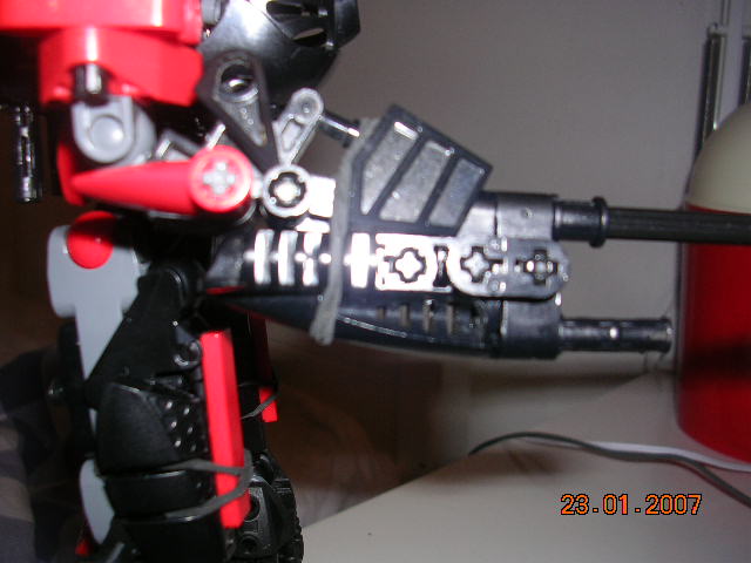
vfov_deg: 37.7
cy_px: 282
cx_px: 376
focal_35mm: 38
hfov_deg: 49.0
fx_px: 824
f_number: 2.8
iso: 50
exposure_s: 1/60.1
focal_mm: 5.8
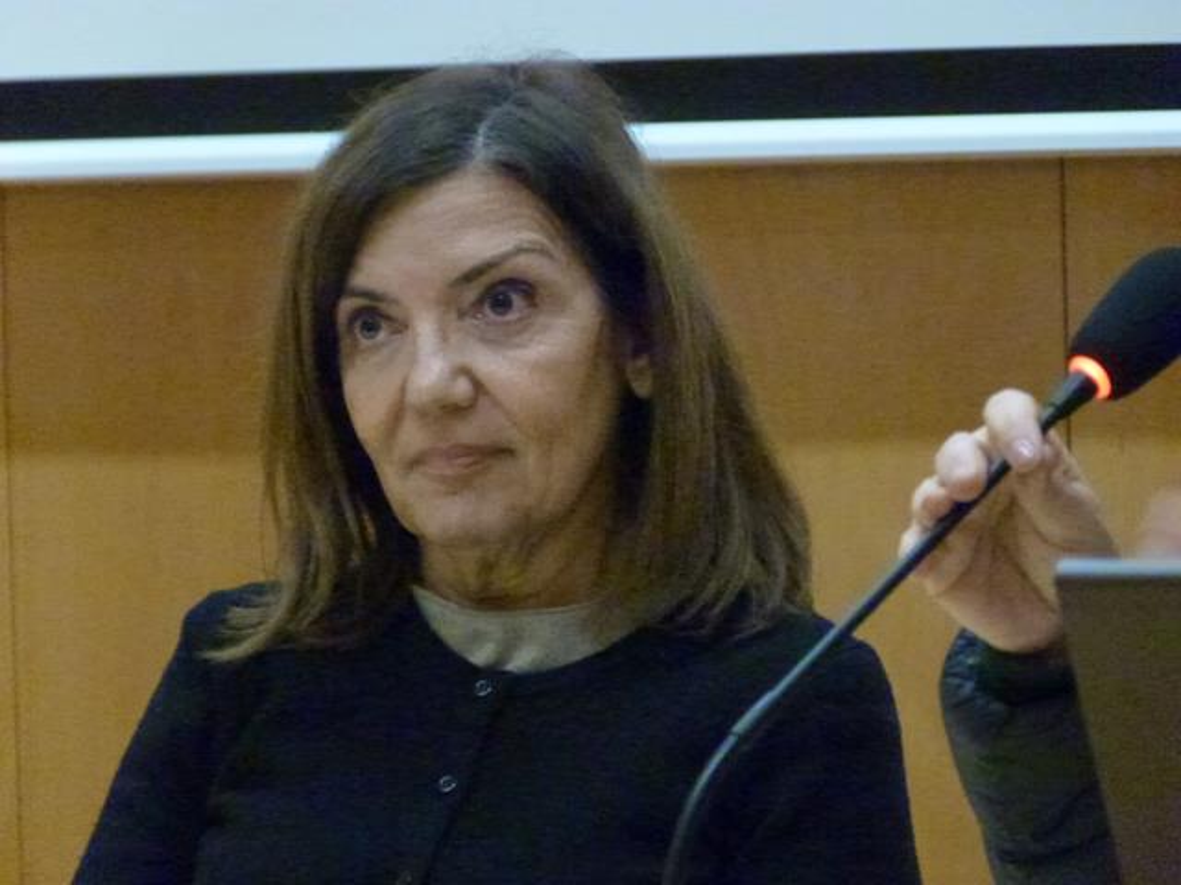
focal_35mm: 339
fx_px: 11566
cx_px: 590
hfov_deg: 5.8
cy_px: 442
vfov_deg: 4.4
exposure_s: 1/30
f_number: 4.1
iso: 1600
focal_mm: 61
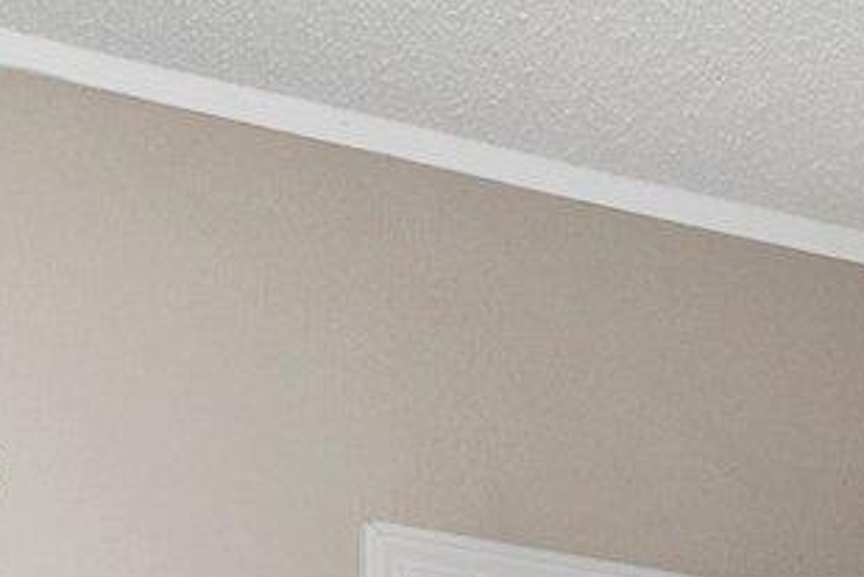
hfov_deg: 19.3
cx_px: -212
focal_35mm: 99
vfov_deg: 11.0
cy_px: 1495
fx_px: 2377
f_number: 9
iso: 400
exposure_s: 1/2
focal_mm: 10
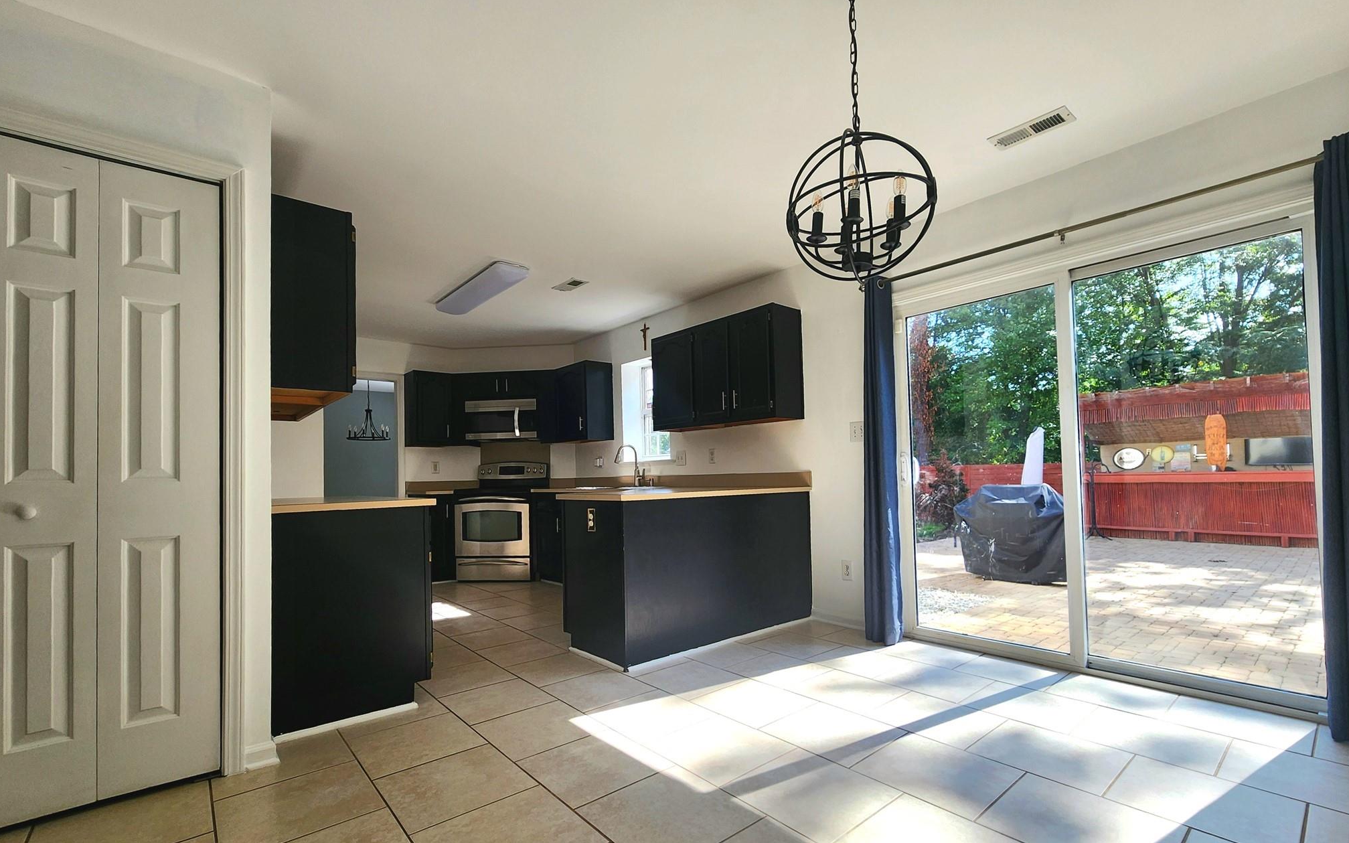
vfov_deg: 78.3
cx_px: 672
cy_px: 468
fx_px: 515
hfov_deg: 105.3
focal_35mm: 14
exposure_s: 1/345
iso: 50
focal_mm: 2.2
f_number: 2.2
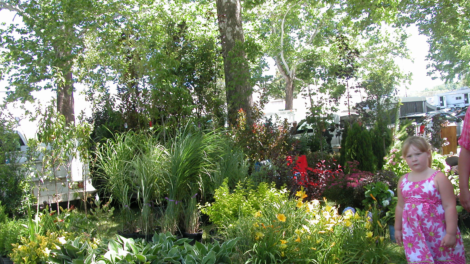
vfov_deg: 30.9
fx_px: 474
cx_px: 231
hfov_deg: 52.8
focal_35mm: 38
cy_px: 178
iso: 100
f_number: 3.5
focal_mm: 8.9
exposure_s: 1/101
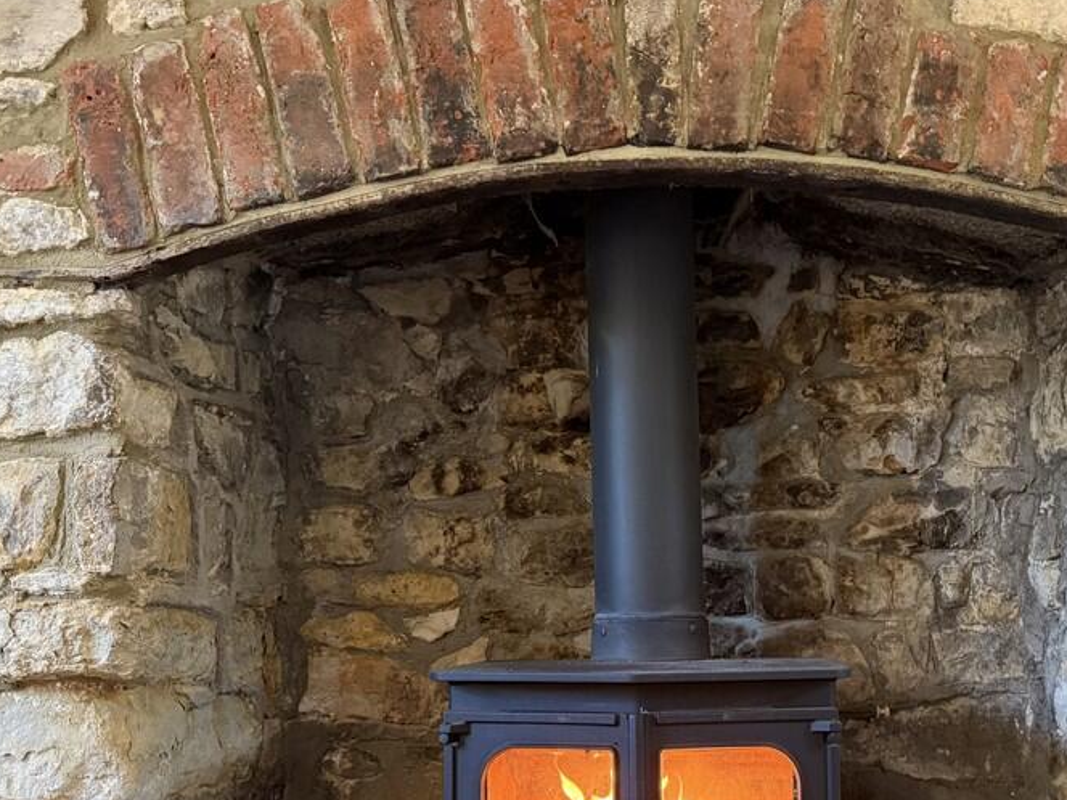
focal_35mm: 37
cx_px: 660
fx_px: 1140
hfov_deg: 49.7
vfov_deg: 37.9
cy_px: 583
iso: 640
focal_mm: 6.76
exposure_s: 1/33
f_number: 1.78
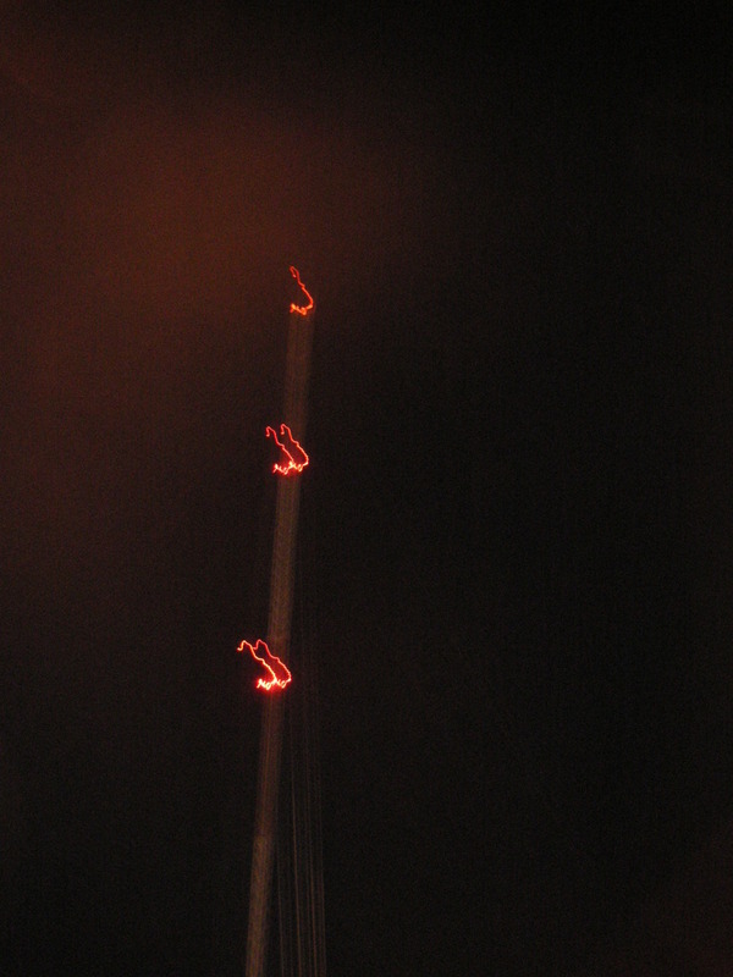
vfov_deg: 50.1
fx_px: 1045
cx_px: 366
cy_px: 488
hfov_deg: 38.7
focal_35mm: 37
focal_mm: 6.1
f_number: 2.8
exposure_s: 4
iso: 160
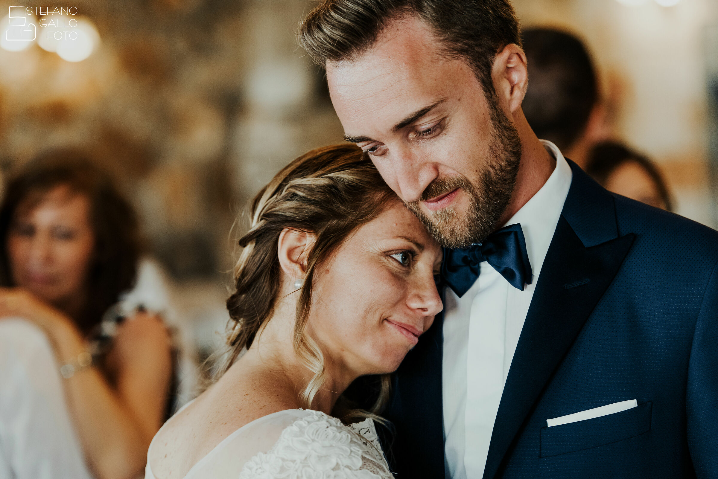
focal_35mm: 135
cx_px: 359
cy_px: 240
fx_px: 2693
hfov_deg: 15.2
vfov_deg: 10.2
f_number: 3.5
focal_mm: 135
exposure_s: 1/250
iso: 2000
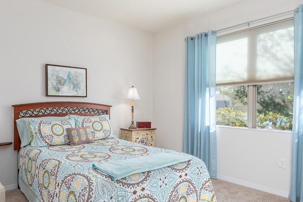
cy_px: 112
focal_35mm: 26
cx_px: 114
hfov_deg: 68.3
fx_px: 219
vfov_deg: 49.4
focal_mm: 13
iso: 250
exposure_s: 1/50
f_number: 7.1
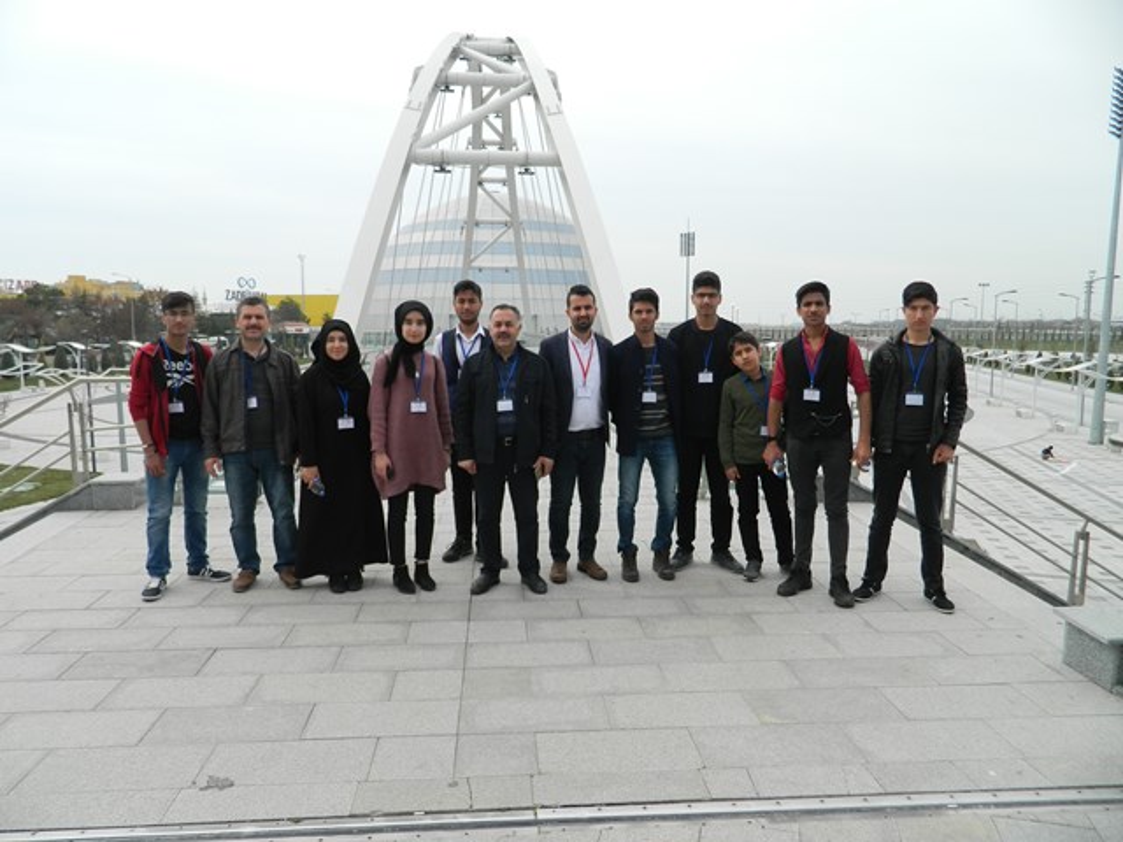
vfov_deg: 54.9
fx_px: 811
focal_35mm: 25
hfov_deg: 69.4
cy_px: 421
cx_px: 562
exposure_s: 1/800
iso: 80
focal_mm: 4.5
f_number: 3.1
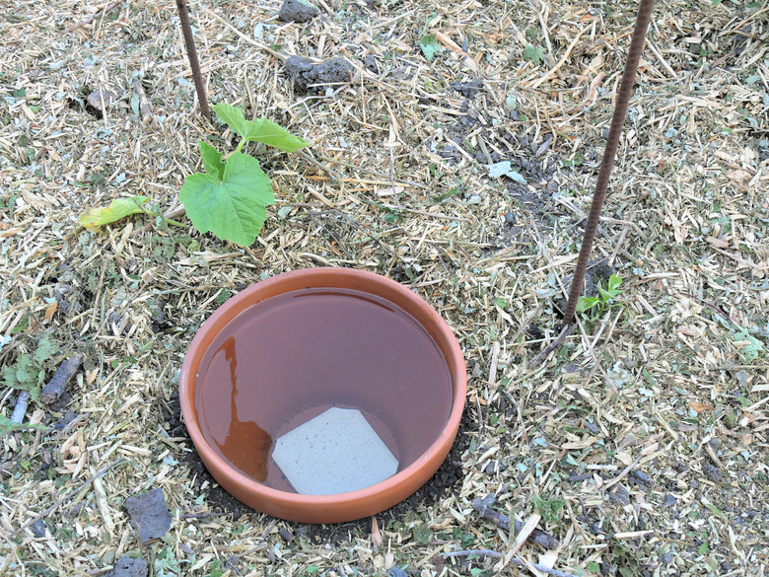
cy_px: 288
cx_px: 384
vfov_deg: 30.3
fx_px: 1066
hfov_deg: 39.7
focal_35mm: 48
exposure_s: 1/160
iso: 400
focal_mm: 24
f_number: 7.1
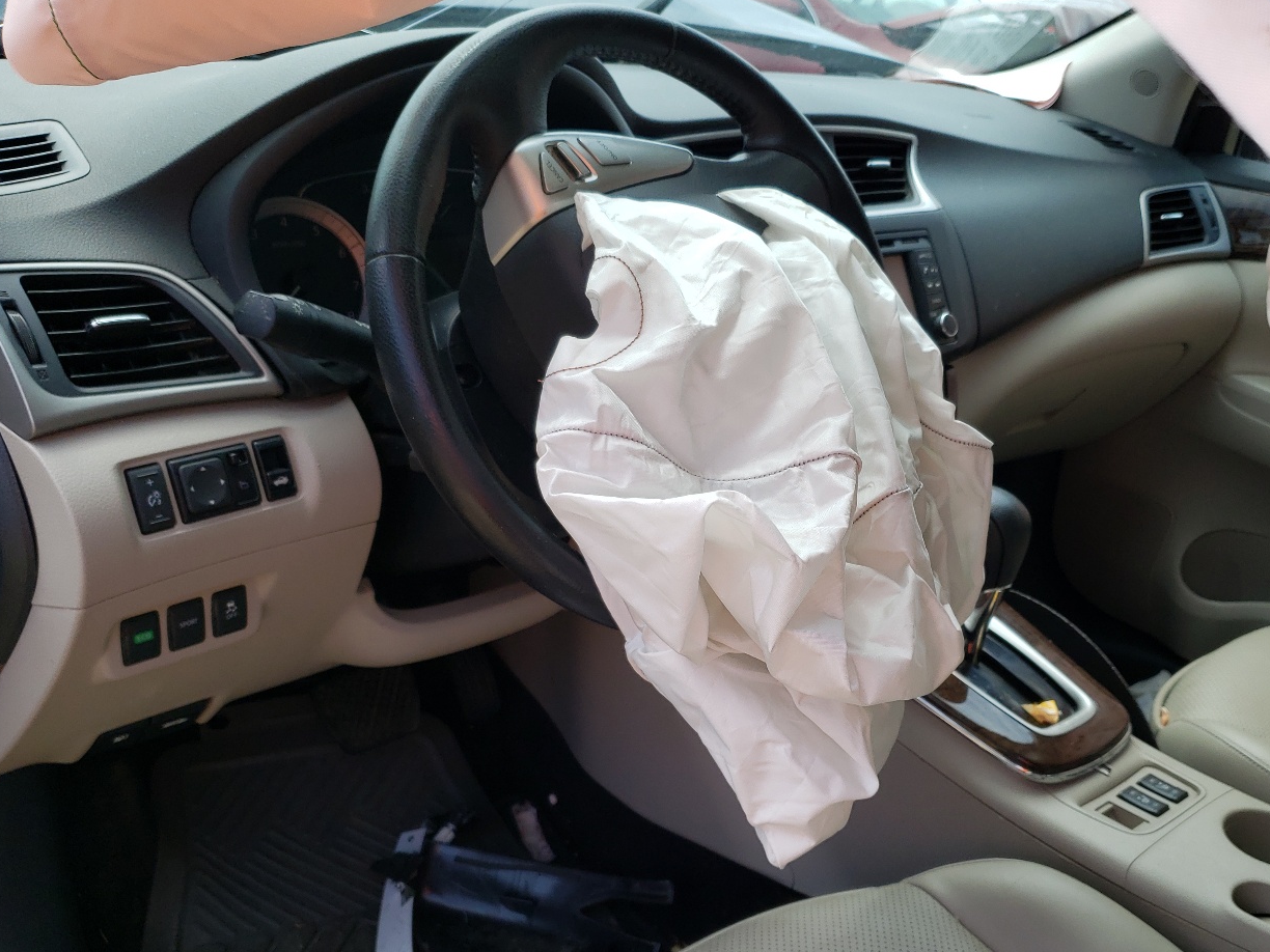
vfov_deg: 41.6
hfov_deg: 53.5
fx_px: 1247
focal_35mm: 34
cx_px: 767
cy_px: 562
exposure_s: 1/1000
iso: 50
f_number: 1.5
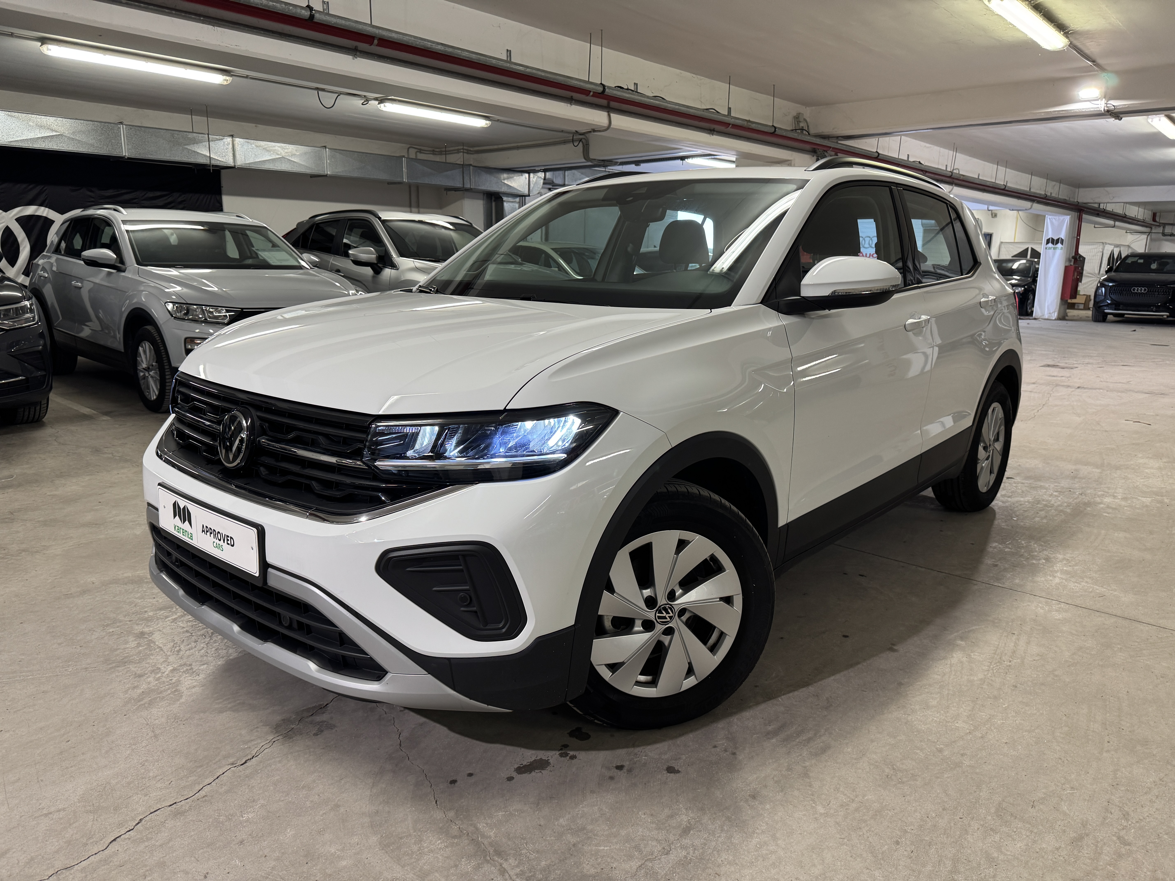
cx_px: 588
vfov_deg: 56.8
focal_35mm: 24
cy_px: 440
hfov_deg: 71.6
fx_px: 815
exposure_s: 1/50
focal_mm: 6.76
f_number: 1.78
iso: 160
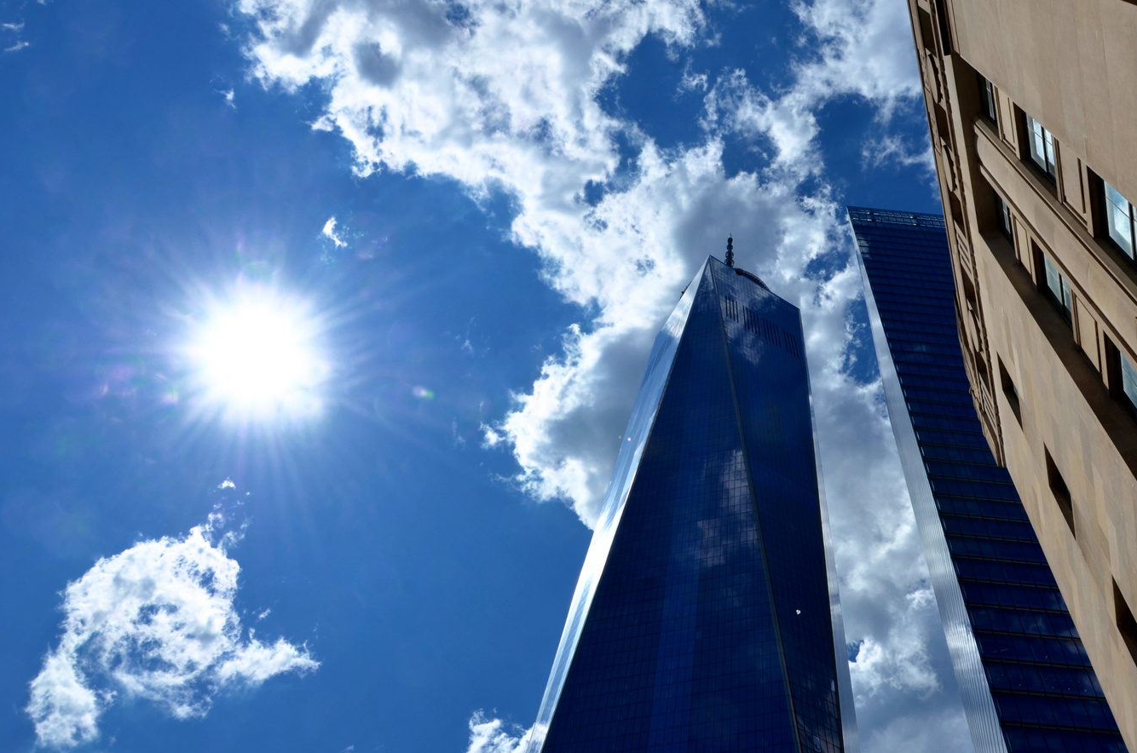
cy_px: 431
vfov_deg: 39.7
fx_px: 1040
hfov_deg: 56.8
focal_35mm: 33
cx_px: 692
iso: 100
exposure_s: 1/500
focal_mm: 18
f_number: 11
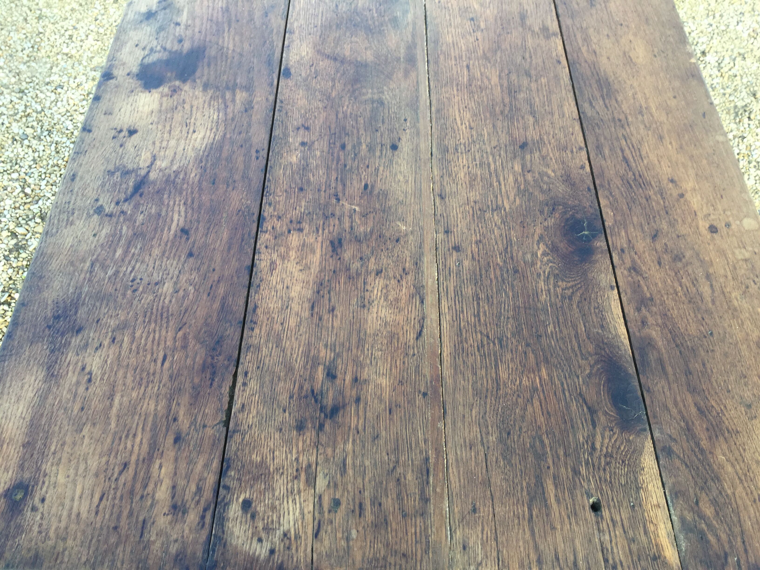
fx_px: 681
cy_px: 285
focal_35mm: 31
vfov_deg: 45.4
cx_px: 380
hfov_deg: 58.4
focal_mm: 3.3
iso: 40
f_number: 2.4
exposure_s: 1/100
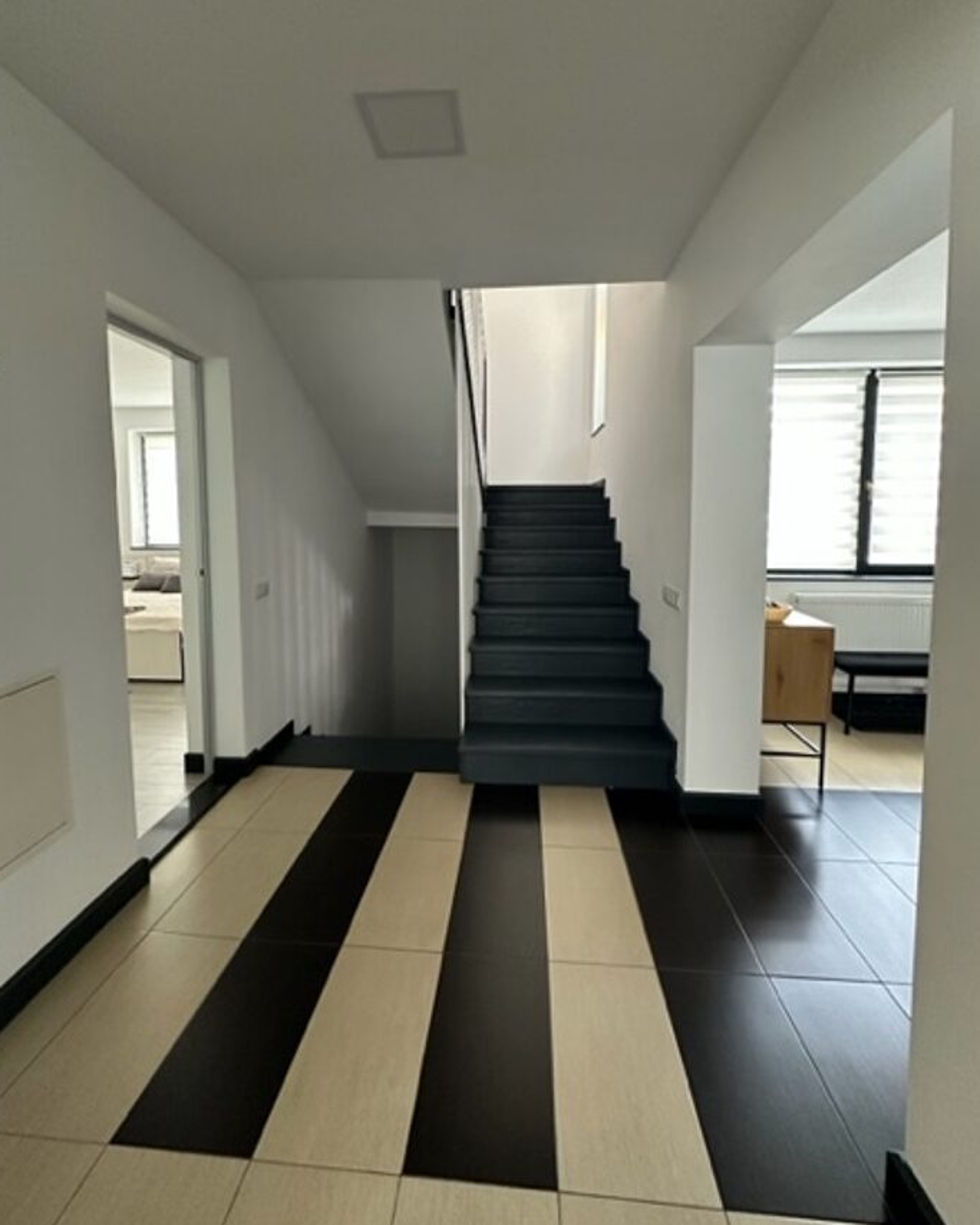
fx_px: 580
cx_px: 475
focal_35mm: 16
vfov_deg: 92.8
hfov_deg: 80.3
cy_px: 551
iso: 400
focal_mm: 2.22
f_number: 2.2
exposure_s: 1/60
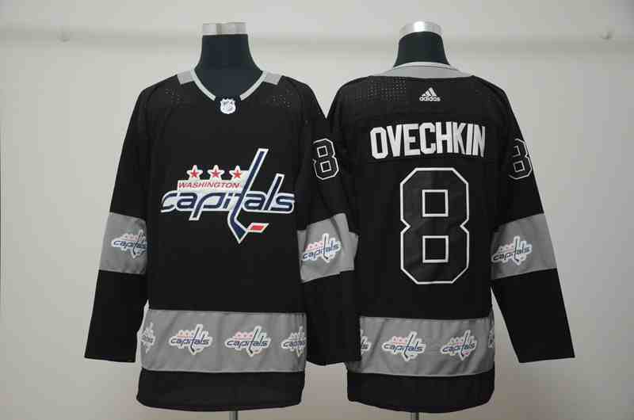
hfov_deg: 41.2
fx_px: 844
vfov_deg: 28.0
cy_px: 210
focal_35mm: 48
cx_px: 317
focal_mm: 32
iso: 4000
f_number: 4.5
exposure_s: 1/80
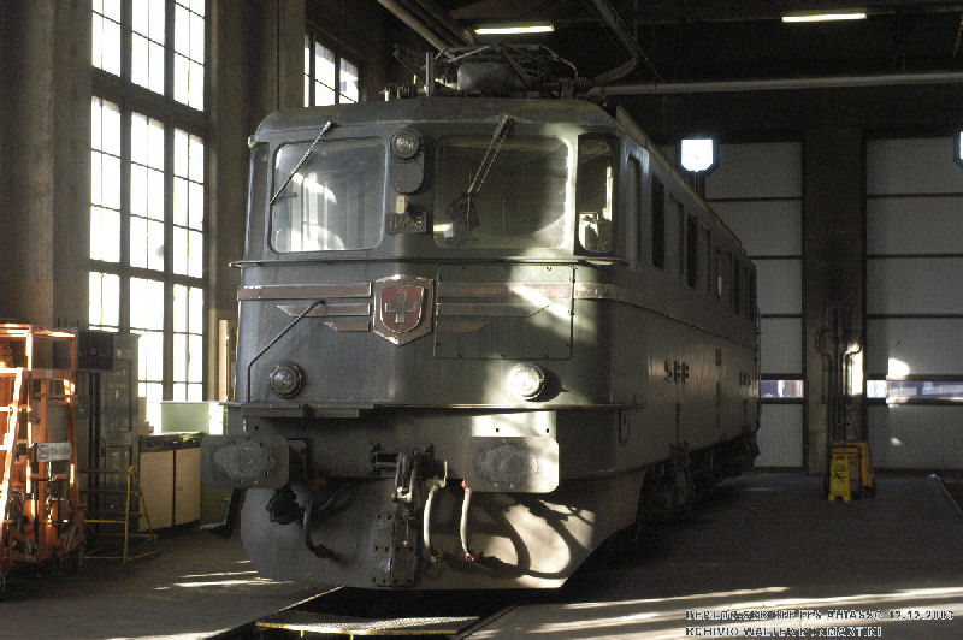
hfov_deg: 31.9
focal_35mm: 63
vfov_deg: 21.5
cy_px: 320
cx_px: 482
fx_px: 1684
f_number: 5.6
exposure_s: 1/125
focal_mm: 42
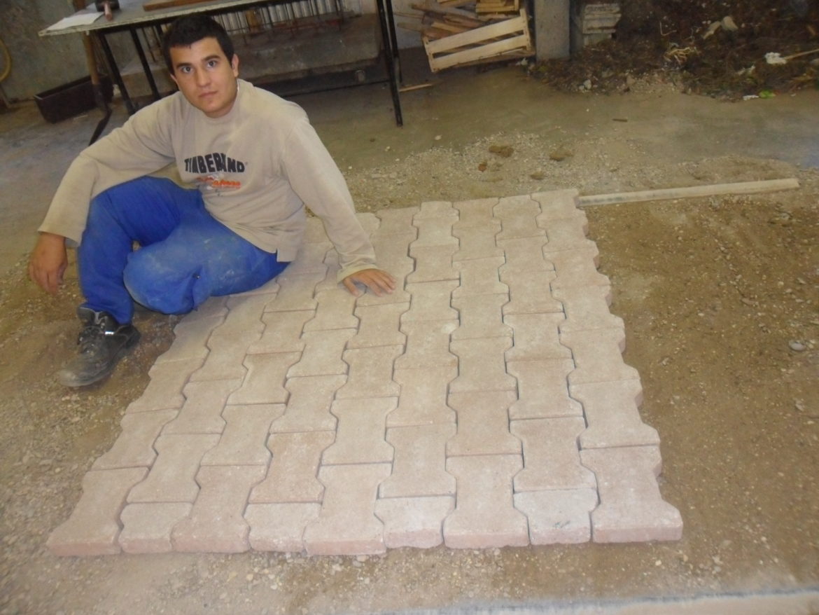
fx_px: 639
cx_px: 410
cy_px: 308
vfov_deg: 51.4
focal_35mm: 27
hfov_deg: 65.3
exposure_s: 1/45
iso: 400
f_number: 3.5
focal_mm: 4.9
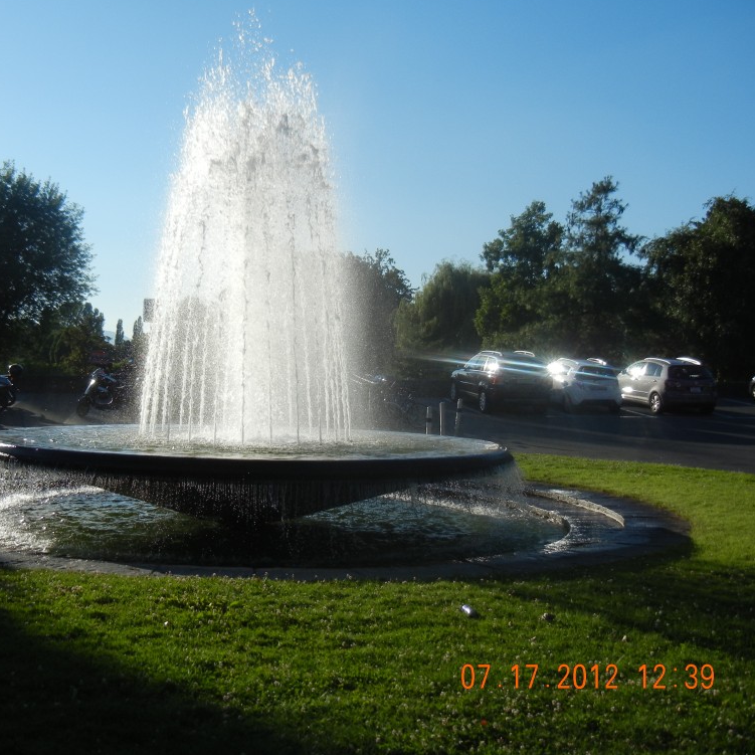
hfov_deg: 40.5
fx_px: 1012
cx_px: 262
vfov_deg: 40.9
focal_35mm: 41
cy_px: 371
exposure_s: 1/515
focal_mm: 6.2
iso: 160
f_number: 7.2
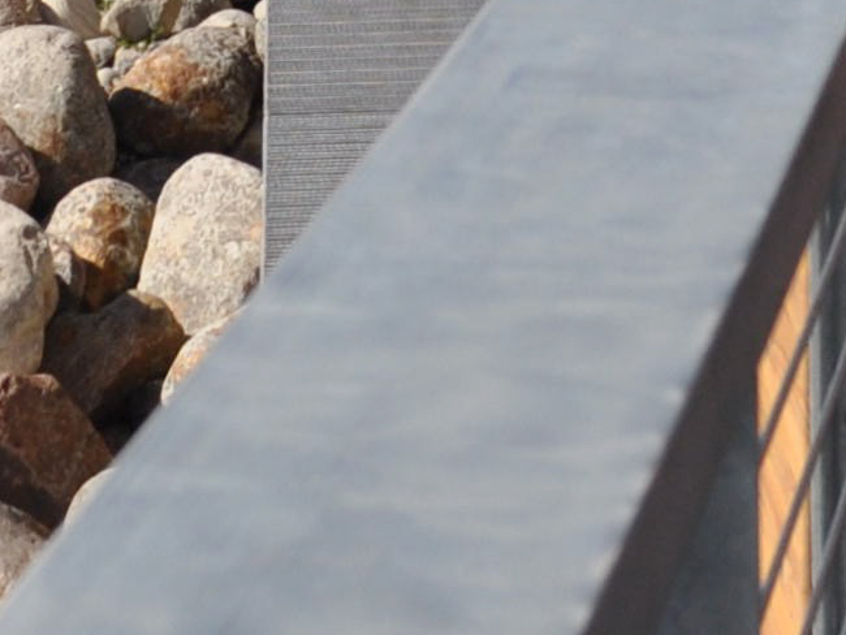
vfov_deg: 7.9
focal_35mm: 171
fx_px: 4181
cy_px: -1016
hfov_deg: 11.4
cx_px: 833
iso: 400
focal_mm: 18
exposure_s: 1/1500
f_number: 5.6
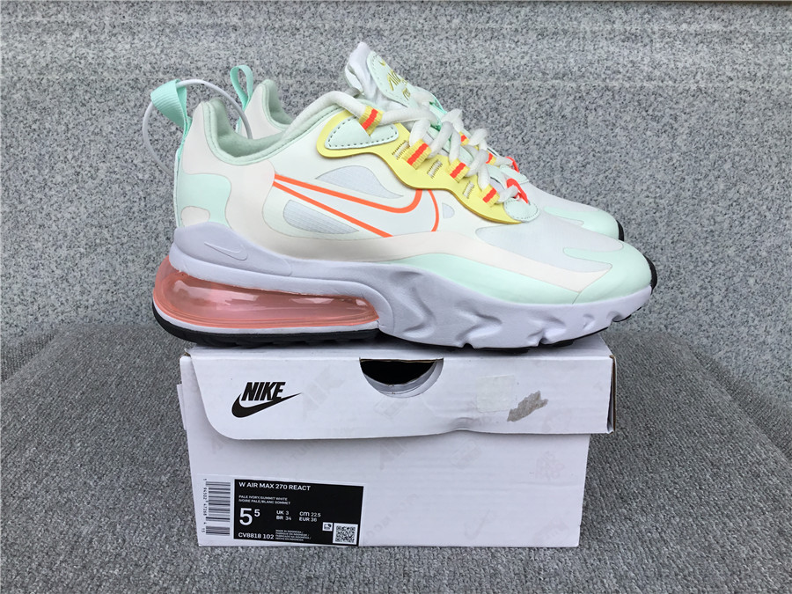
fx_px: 709
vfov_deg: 45.4
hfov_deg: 58.4
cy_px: 297
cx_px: 396
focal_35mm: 31
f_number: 2.4
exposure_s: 1/727
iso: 25
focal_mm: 3.3
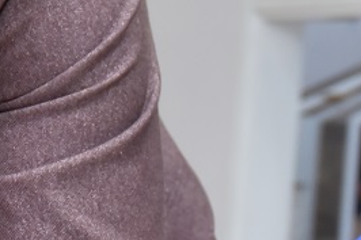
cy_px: 211
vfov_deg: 7.8
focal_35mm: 175
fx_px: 1754
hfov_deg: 10.2
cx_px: -504
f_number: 5
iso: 800
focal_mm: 31
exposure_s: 1/80
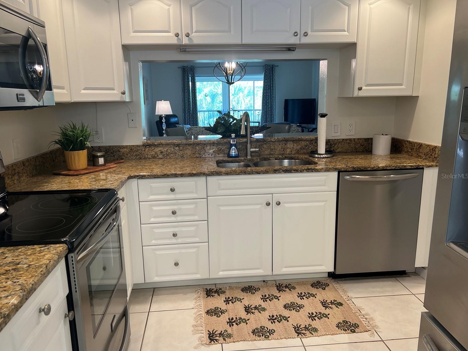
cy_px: 176
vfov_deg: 51.4
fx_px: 365
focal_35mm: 27
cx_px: 227
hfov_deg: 65.3
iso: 100
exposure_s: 1/120
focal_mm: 5.7
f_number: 1.5
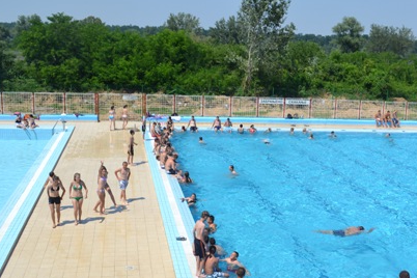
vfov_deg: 31.0
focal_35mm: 43
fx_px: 498
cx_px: 256
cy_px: 182
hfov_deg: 45.1
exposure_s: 1/320
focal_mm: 18
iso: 100
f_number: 9
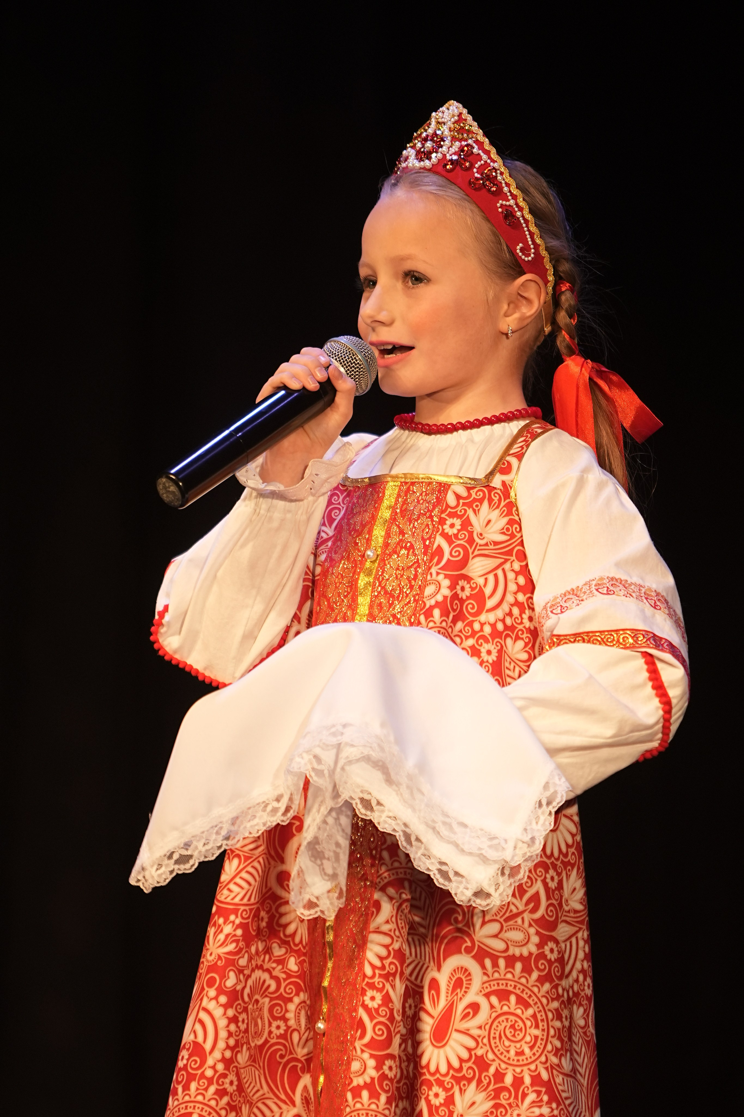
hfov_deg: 4.6
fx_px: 9299
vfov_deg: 6.9
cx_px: 372
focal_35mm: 300
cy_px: 558
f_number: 2.8
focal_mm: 200
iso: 640
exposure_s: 1/400
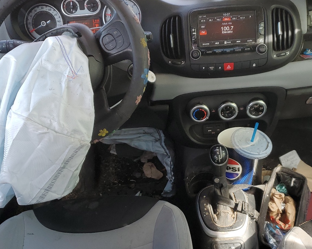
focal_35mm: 45
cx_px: 193
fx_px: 416
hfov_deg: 40.9
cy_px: 155
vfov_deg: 33.3
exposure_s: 1/125
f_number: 1.5
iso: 50
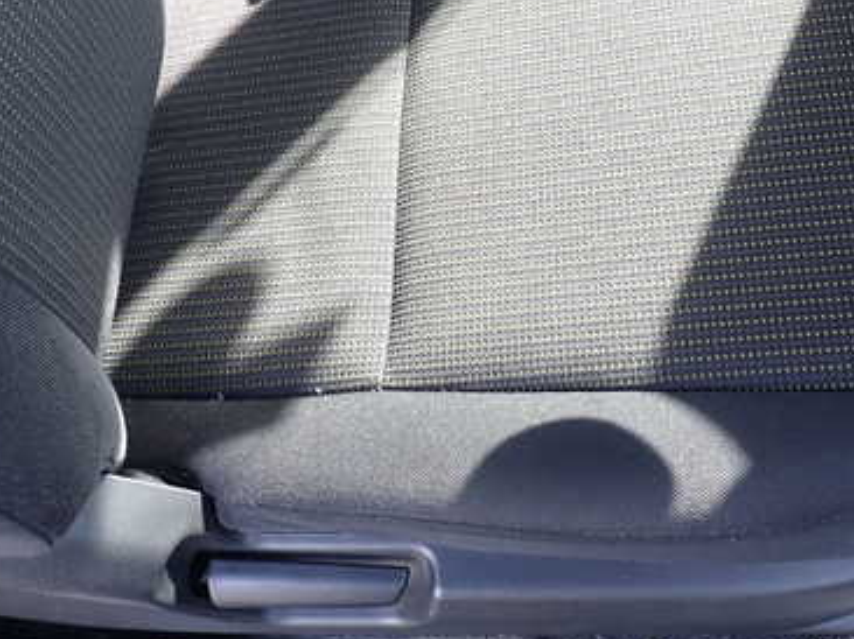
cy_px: 189
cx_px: 476
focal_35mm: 41
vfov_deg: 34.6
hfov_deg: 45.7
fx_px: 1011
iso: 100
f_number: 2.8
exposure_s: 1/60
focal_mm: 4.5
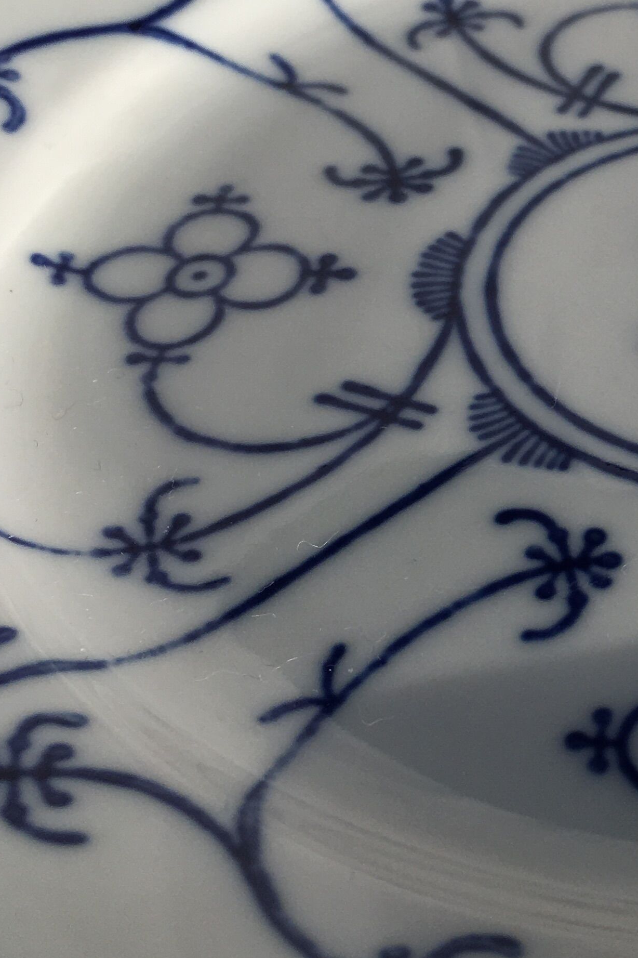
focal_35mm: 66
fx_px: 1755
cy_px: 366
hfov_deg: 19.5
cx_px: 756
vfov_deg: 30.4
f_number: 2.2
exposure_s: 1/487
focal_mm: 4.15
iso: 25
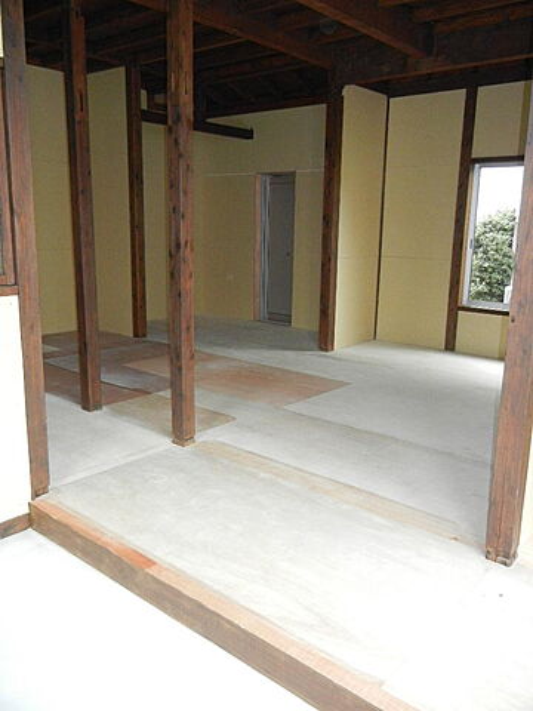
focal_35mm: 30
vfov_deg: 60.0
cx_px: 266
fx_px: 616
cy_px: 356
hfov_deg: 46.8
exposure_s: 1/300
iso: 800
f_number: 3.5
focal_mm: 5.4
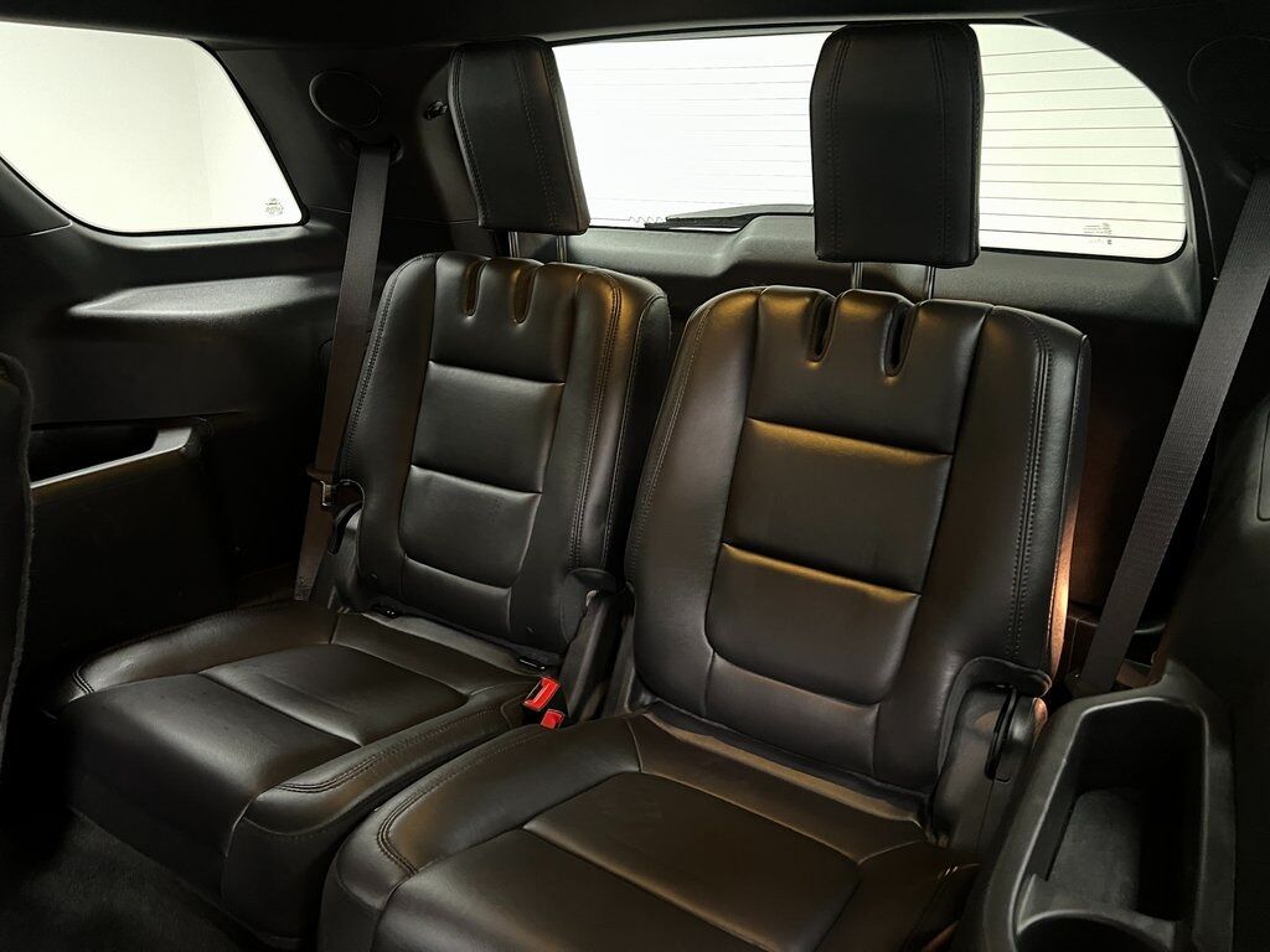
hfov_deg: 67.3
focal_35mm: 26
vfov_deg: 53.1
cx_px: 635
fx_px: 954
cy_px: 476
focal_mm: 5.7
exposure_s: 1/20
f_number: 1.5
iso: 1000
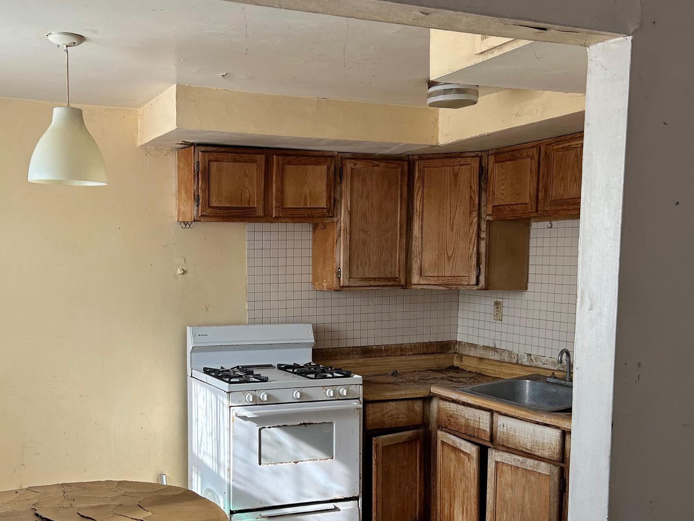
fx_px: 762
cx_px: 235
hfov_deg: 48.2
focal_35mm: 38
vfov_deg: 37.5
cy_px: 330
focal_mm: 5.7
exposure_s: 1/254
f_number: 1.5
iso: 40
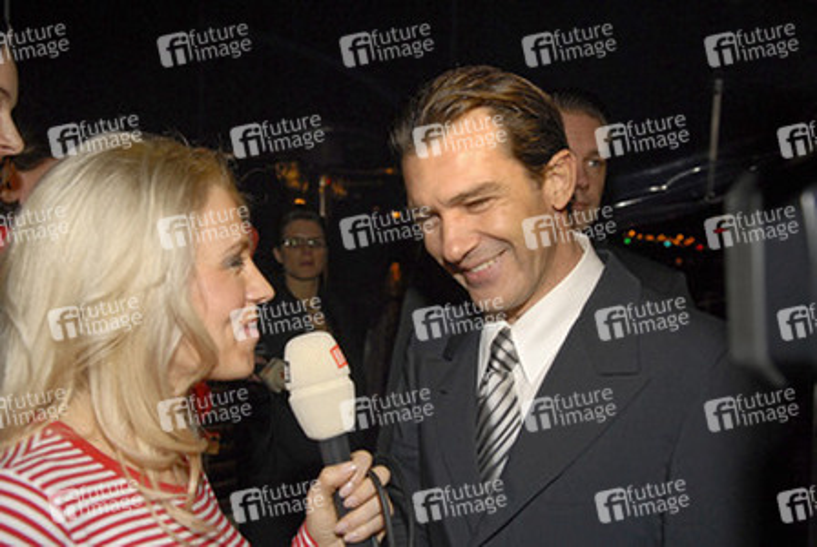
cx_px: 408
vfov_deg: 38.5
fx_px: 784
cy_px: 274
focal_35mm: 34
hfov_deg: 55.0
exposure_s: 1/100
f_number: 3.5
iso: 500
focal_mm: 23
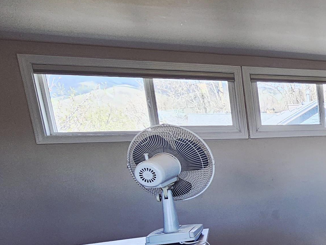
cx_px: 419
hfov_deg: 36.0
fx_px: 330
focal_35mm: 35
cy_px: 195
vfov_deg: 39.2
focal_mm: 2.2
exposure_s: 1/120
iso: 80
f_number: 2.2
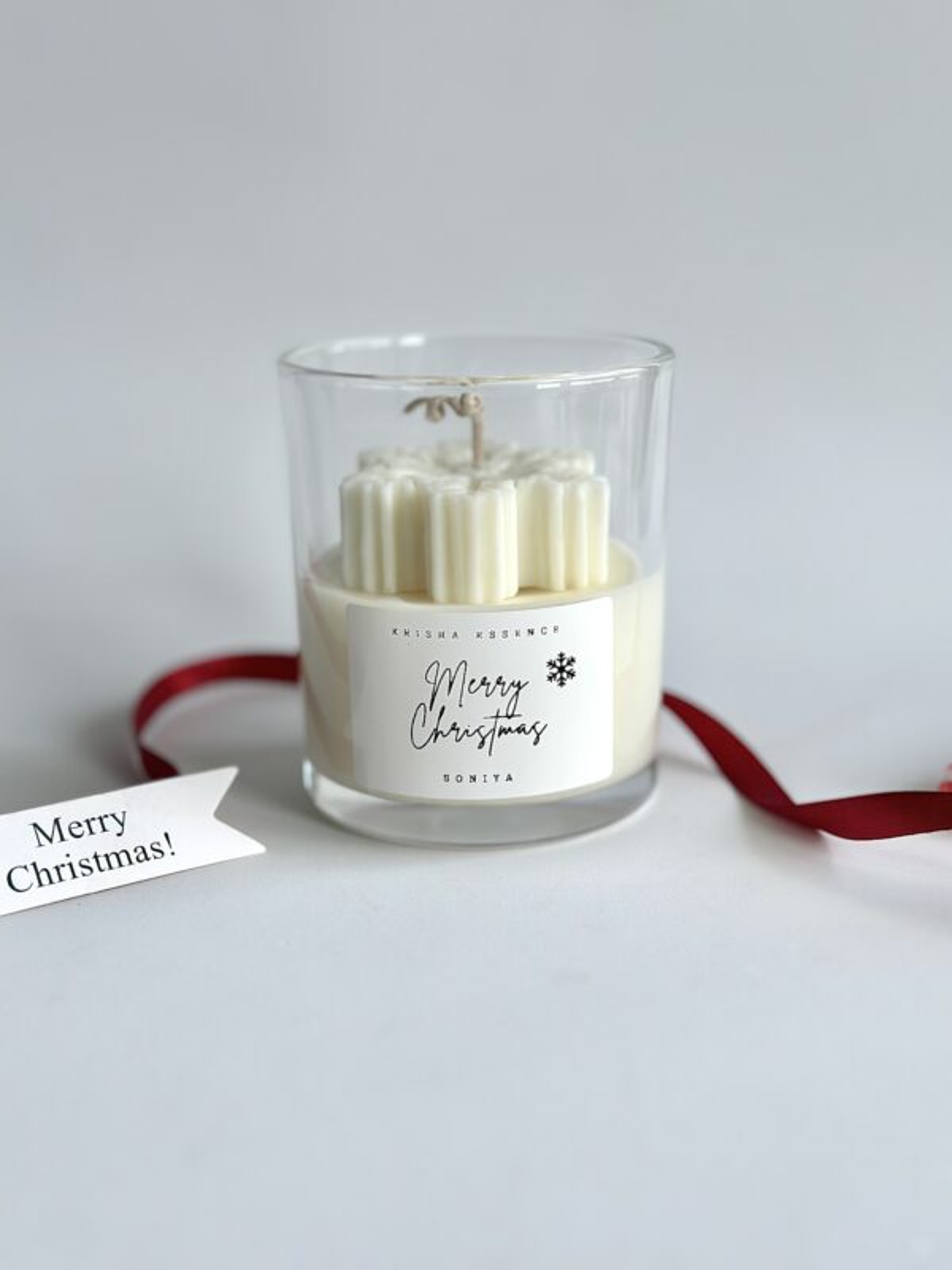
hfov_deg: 30.3
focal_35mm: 48
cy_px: 635
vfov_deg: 39.7
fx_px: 1760
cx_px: 476
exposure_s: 1/980
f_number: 1.78
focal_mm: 6.86
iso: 80
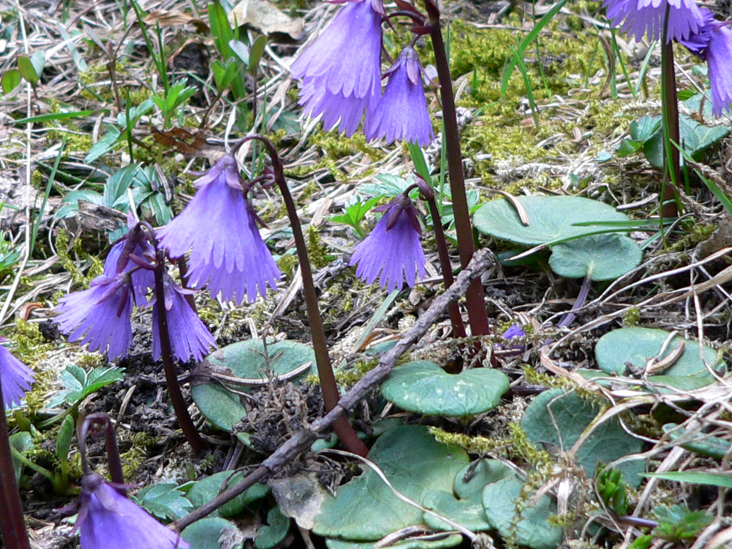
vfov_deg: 15.4
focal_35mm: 96
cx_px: 310
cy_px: 267
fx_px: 2030
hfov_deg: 20.4
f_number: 2.8
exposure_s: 1/40
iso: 100
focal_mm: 7.8
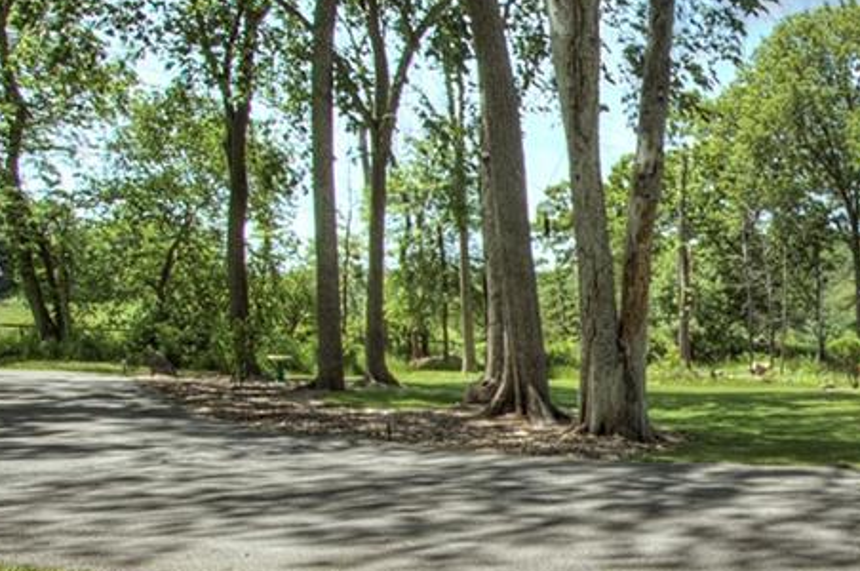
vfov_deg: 38.7
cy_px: 318
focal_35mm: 34
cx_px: 826
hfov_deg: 47.9
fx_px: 811
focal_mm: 10
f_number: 14
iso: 200
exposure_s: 1/60
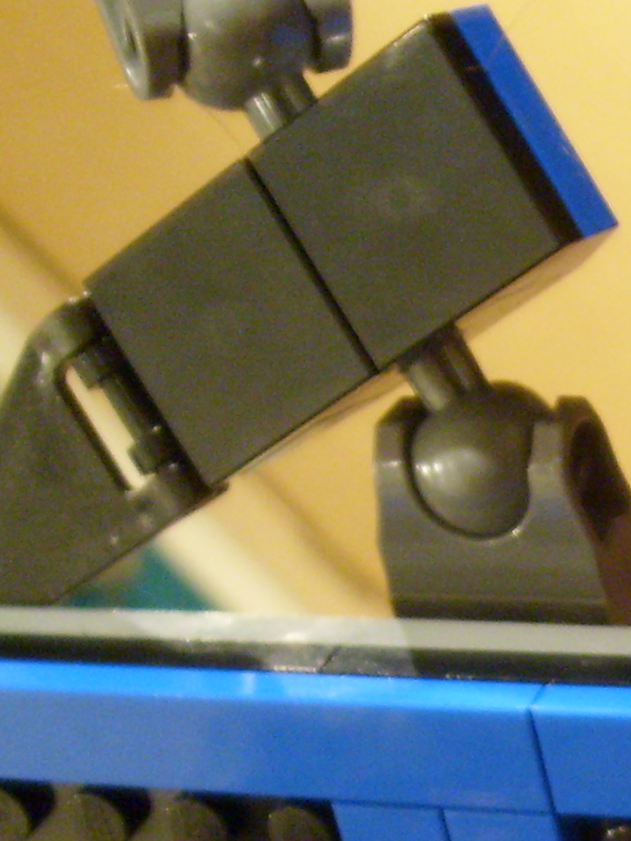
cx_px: 880
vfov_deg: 18.6
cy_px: 837
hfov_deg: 13.7
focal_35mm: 103
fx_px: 2503
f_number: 2.8
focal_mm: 5.8
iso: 200
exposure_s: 1/3
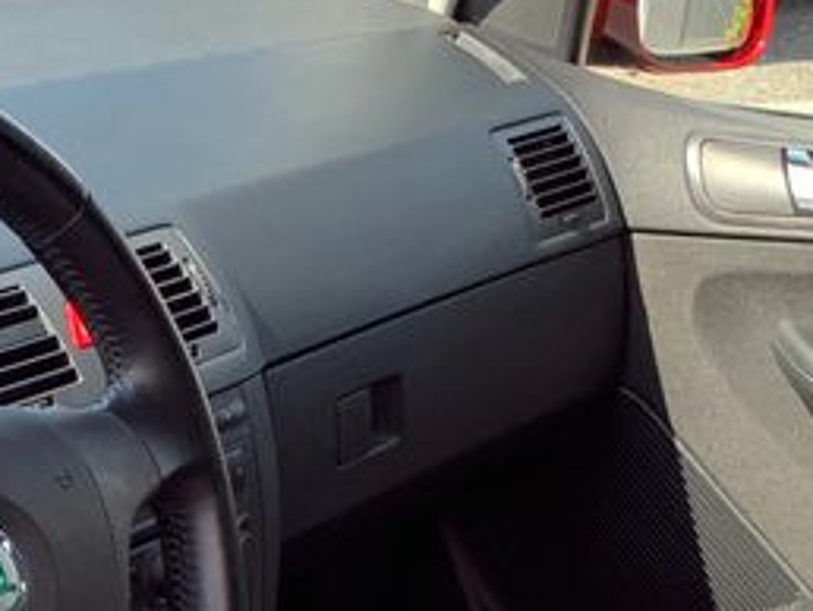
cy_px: 869
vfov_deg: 13.7
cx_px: 161
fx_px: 2421
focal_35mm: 103
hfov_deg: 18.9
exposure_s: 1/167
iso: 25
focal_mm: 4.25
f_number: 1.8
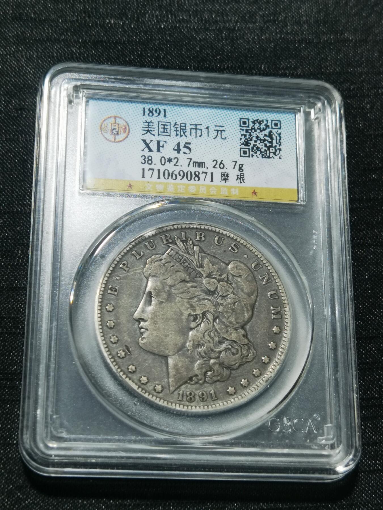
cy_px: 255
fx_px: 974
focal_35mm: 66
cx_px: 192
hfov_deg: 22.3
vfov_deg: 29.4
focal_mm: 6.67
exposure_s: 1/100
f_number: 1.9
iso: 100
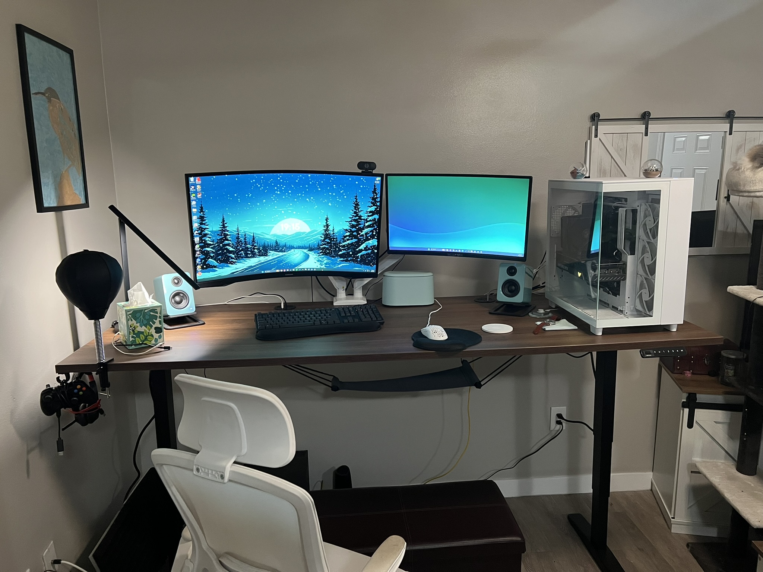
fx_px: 573
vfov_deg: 53.1
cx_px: 382
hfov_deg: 67.3
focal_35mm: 26
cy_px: 286
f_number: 1.5
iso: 500
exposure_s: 1/60
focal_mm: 5.7
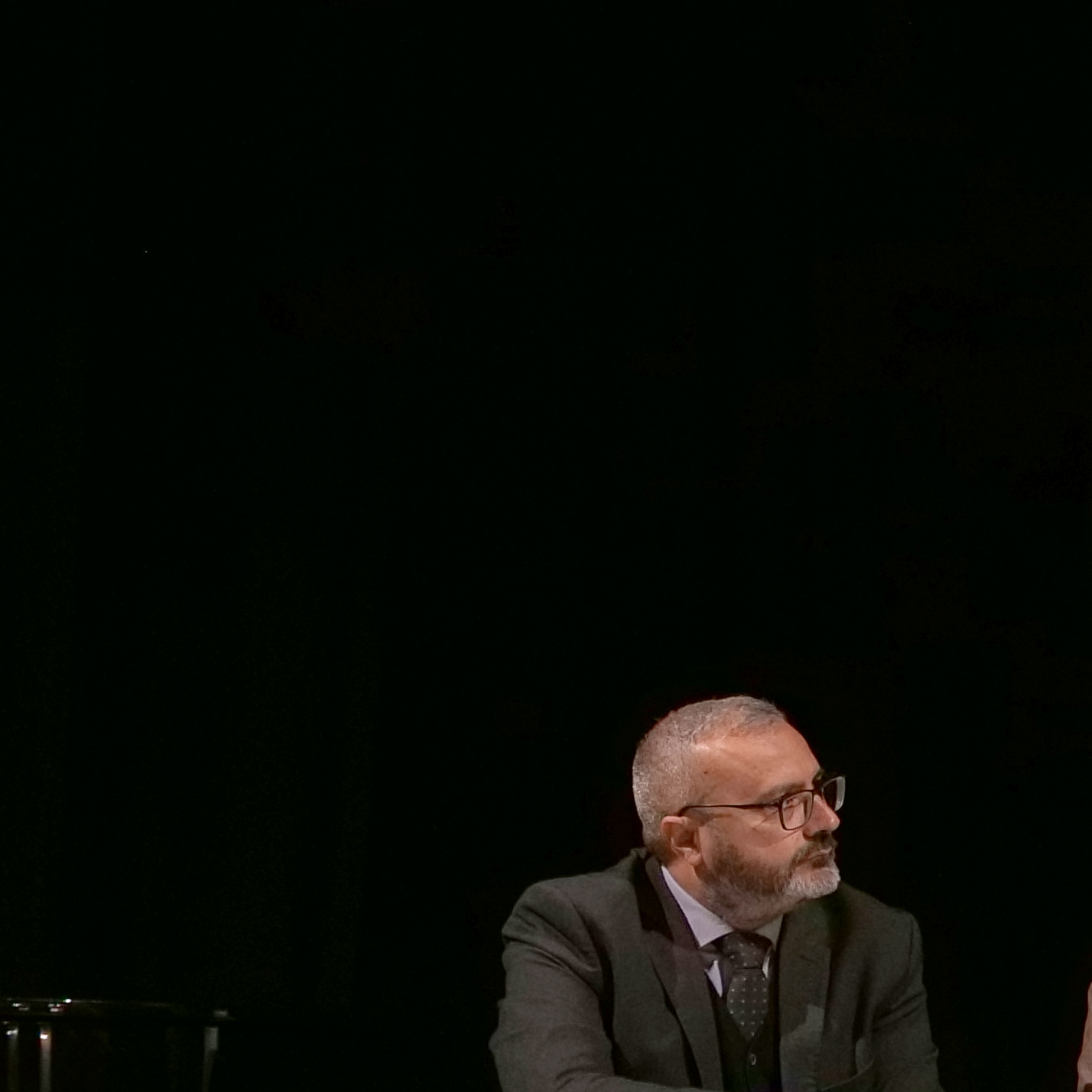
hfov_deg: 12.2
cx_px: 2258
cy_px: 1003
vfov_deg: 13.8
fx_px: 4461
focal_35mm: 125
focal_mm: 35
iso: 1250
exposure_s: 1/100
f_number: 2.8
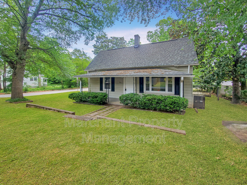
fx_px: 93
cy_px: 92
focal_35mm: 13
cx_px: 124
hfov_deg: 106.2
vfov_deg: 89.9
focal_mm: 1.8
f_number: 2.2
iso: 50
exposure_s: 1/210
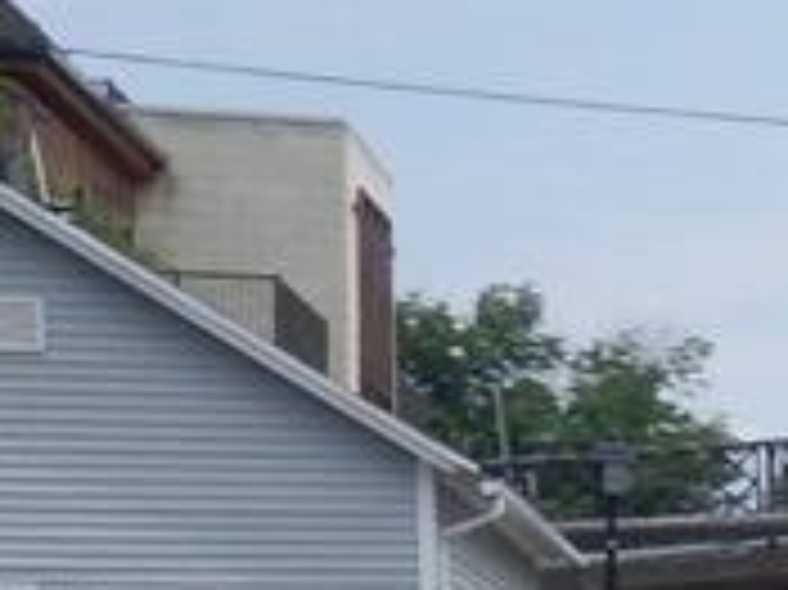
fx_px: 1501
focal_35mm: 66
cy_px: 770
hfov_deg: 25.1
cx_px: 1045
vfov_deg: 20.3
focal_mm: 4.3
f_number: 4.1
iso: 125
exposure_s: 1/1250
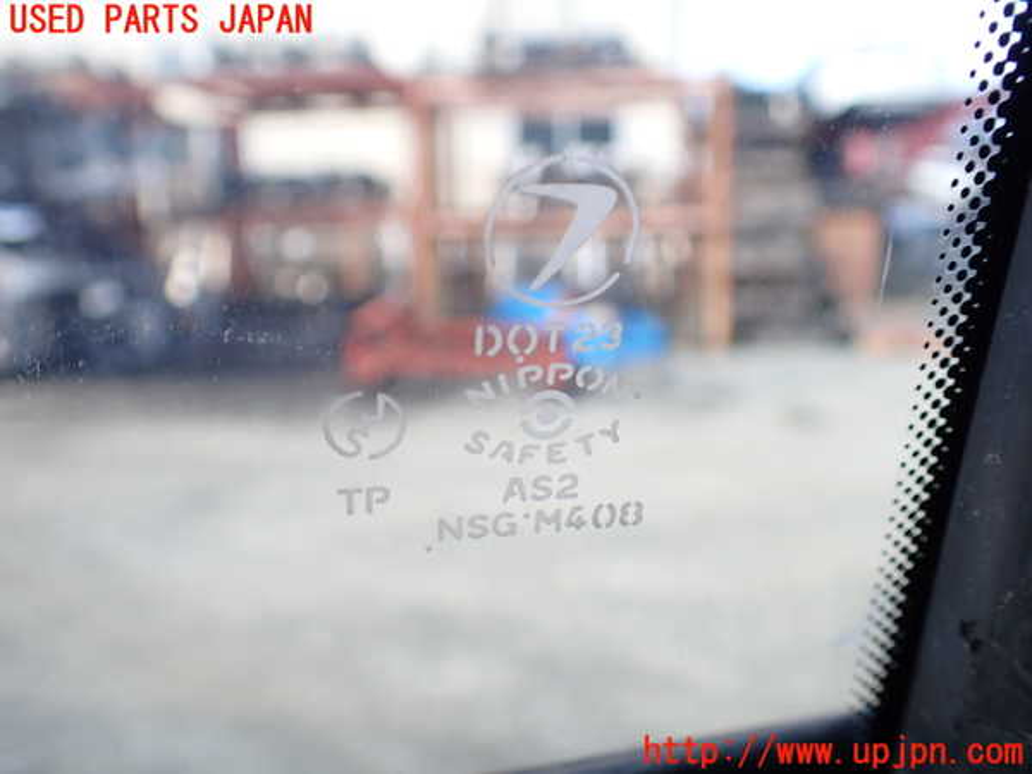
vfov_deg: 46.8
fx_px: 894
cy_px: 387
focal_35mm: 30
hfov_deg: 60.0
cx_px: 516
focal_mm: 5.4
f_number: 2.3
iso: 100
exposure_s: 1/200
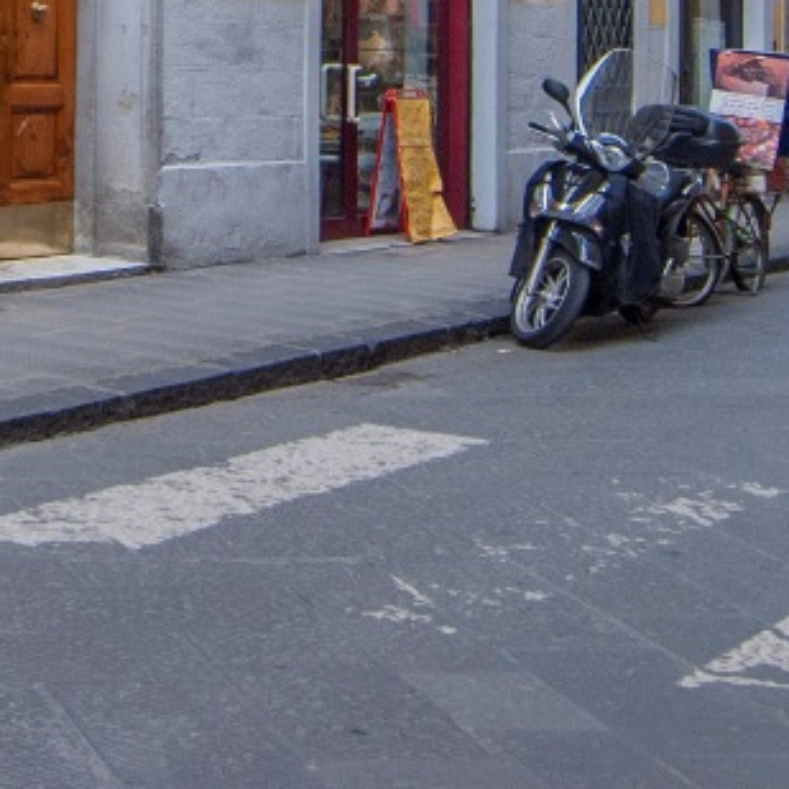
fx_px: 2063
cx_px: -6
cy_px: -549
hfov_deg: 20.9
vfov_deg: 18.1
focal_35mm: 80
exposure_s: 1/125
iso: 200
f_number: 5.6
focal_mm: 12
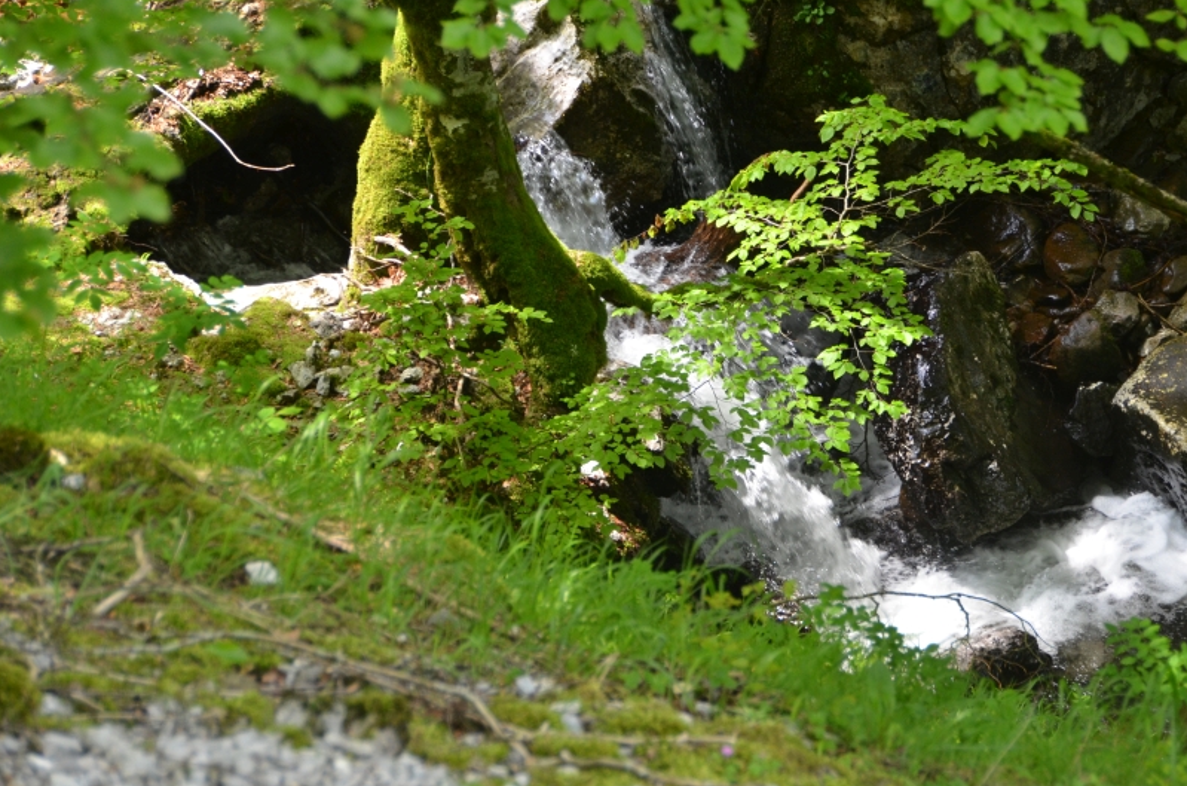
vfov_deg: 7.5
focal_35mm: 183
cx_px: 752
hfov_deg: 11.3
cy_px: 355
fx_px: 6009
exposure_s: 1/160
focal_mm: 95
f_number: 6.3
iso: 800
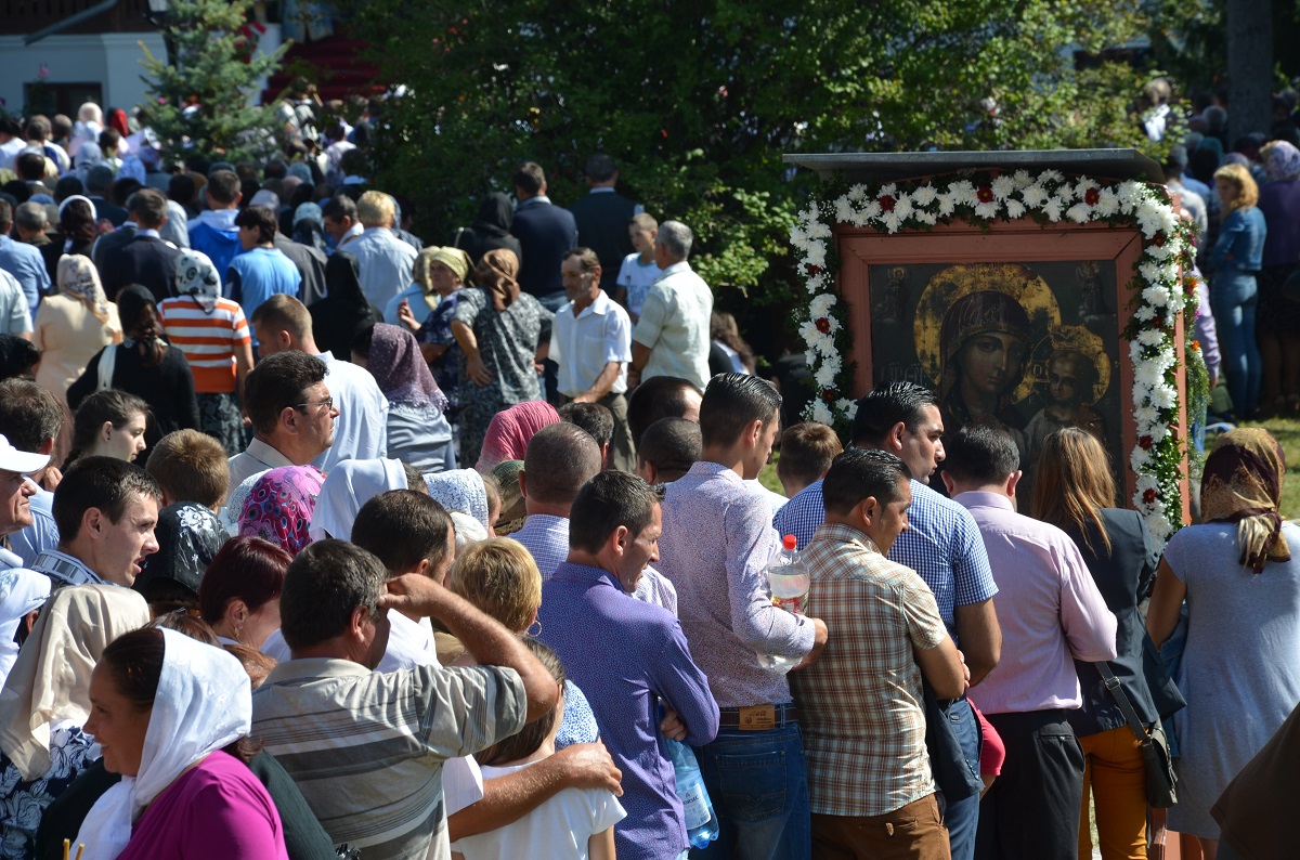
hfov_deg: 13.1
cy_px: 430
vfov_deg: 8.7
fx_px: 5674
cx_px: 650
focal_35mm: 158
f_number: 8
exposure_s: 1/250
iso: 125
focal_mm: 105
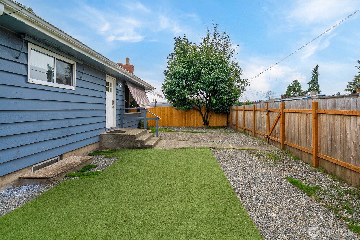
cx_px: 180
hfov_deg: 93.2
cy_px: 120
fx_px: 170
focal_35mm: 17
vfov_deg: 70.5
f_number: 7.1
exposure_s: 1/60
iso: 80
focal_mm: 17
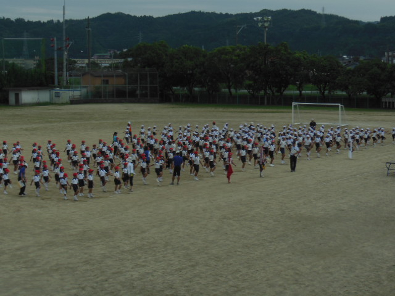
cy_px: 148
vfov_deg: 18.4
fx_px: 913
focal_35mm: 80
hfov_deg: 24.4
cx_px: 198
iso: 125
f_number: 5.4
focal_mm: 14.3
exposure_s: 1/800
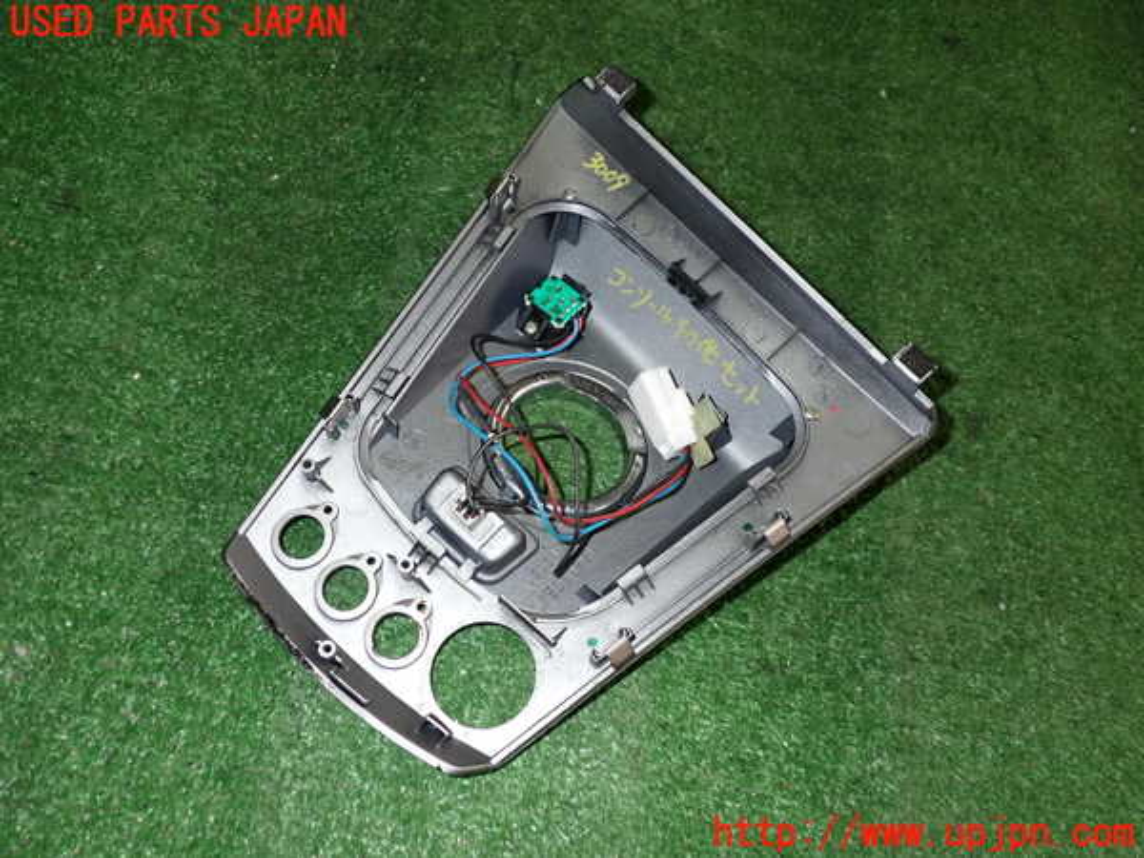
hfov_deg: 60.0
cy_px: 429
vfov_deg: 46.8
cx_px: 572
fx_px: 991
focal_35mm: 30
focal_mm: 5.4
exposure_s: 1/30
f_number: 6.3
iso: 250
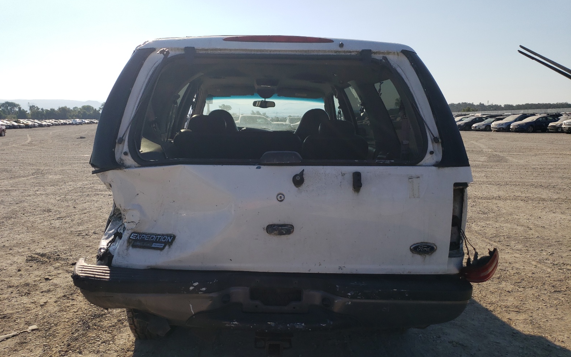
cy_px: 200
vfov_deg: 44.4
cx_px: 281
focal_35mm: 28
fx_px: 436
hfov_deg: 66.5
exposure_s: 1/5000
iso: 50
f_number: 1.5
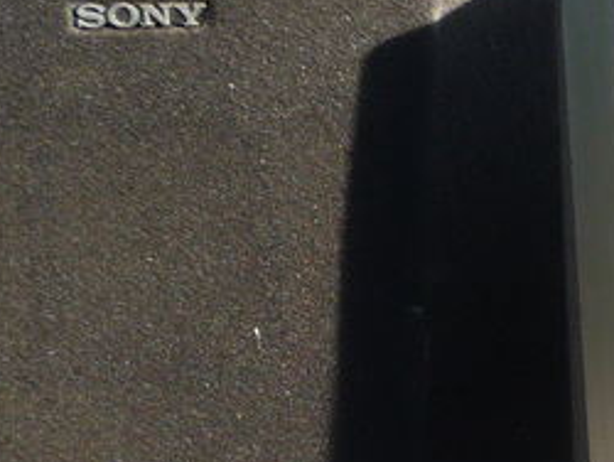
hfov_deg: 15.7
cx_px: 756
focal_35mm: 120
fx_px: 2131
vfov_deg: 12.0
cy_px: 595
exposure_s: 1/80
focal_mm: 5.2
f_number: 3.3
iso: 100
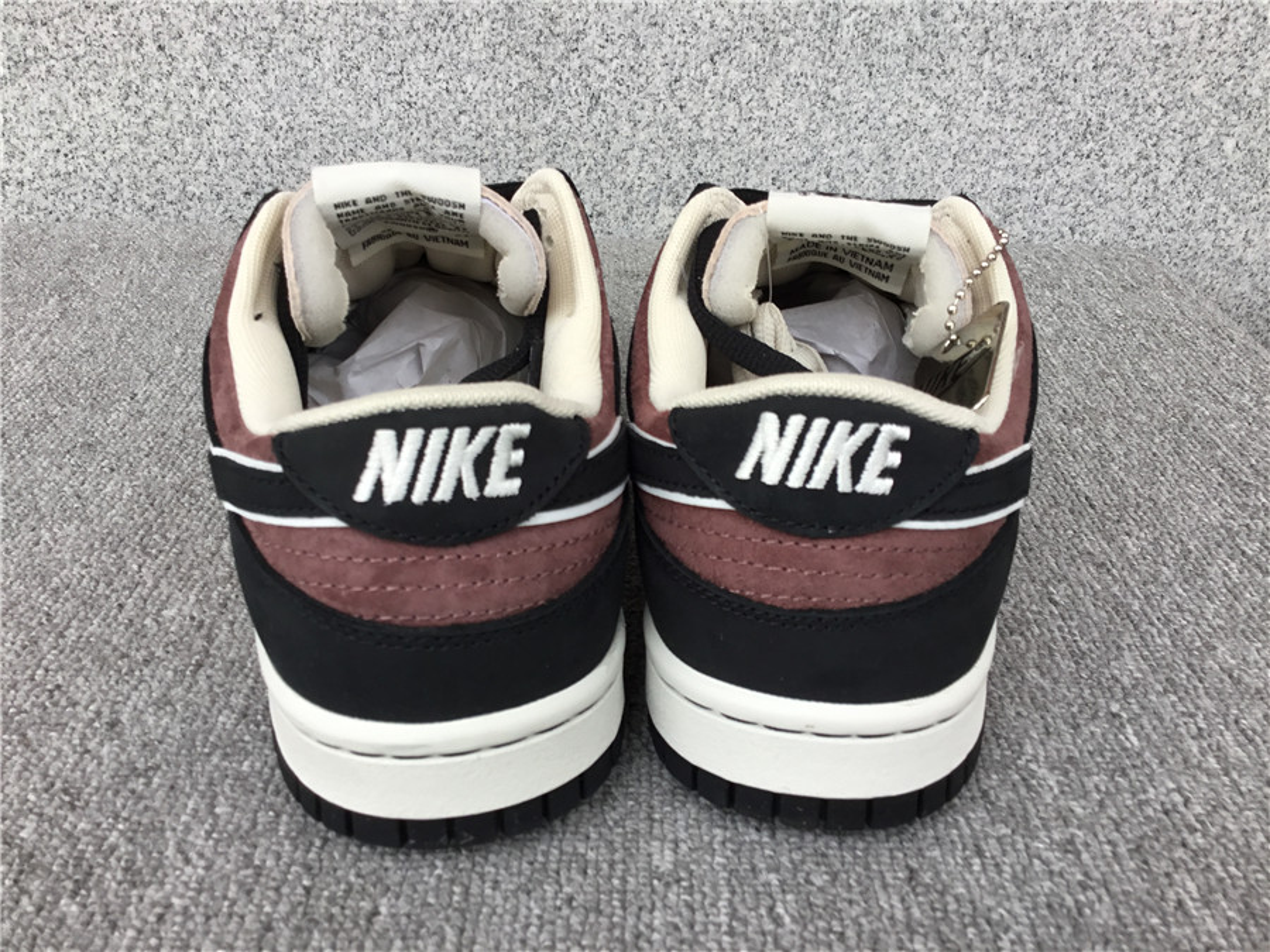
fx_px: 1137
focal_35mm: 31
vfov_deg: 45.4
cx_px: 635
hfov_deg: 58.4
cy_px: 476
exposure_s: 1/120
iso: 25
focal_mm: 3.3
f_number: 2.4
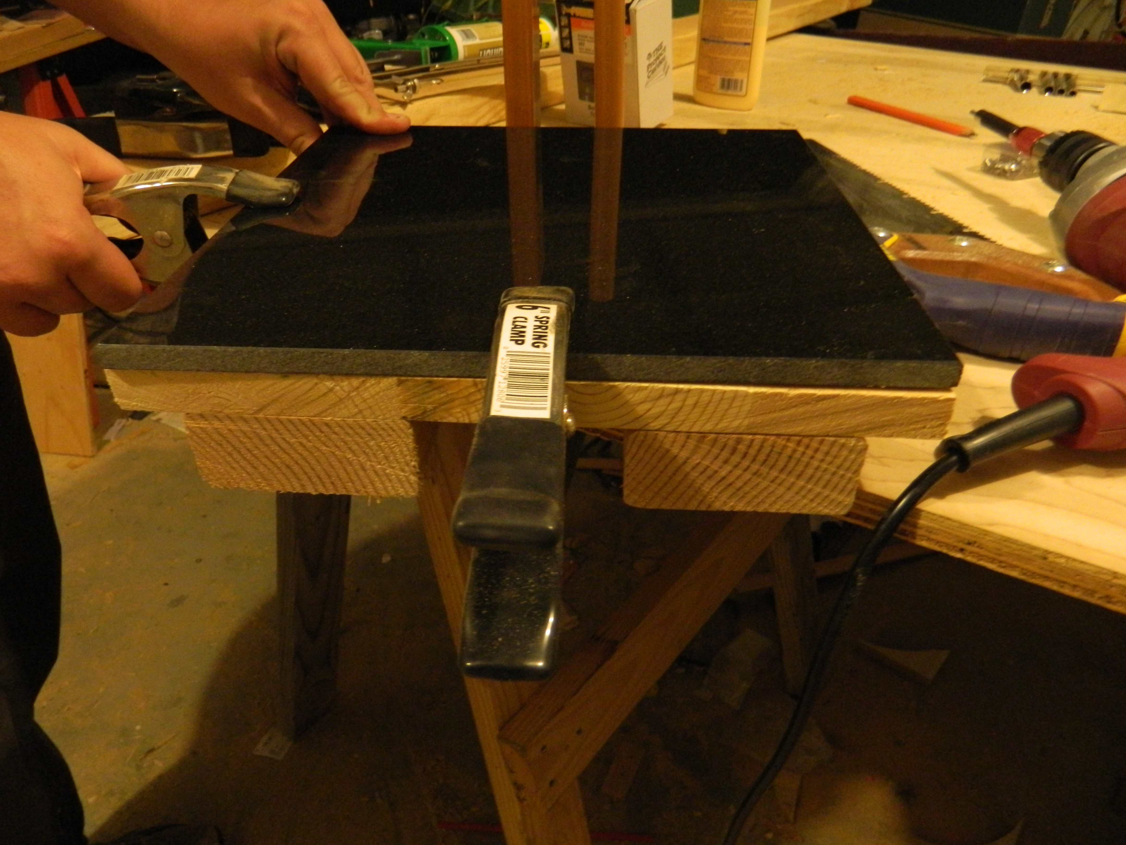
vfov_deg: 54.9
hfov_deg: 69.4
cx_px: 563
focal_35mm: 25
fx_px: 813
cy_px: 422
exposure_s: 1/13
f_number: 3.1
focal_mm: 4.5
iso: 400
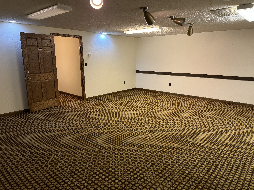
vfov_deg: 56.8
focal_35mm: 24
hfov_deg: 71.6
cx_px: 127
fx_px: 176
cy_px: 95
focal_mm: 6.76
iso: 250
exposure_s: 1/60
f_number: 1.78
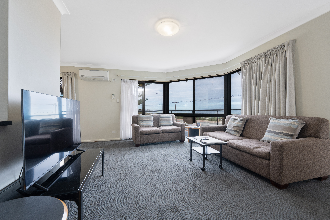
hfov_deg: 104.3
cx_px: 165
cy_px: 110
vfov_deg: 81.2
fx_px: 128
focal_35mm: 14
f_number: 16
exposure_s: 1/200
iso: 400
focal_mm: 14
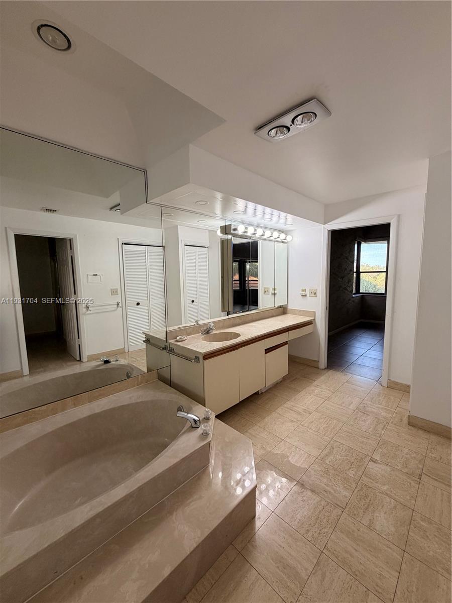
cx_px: 226
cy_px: 302
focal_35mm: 14
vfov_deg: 102.1
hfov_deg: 85.7
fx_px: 244
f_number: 2.2
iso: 160
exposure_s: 1/121
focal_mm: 2.22
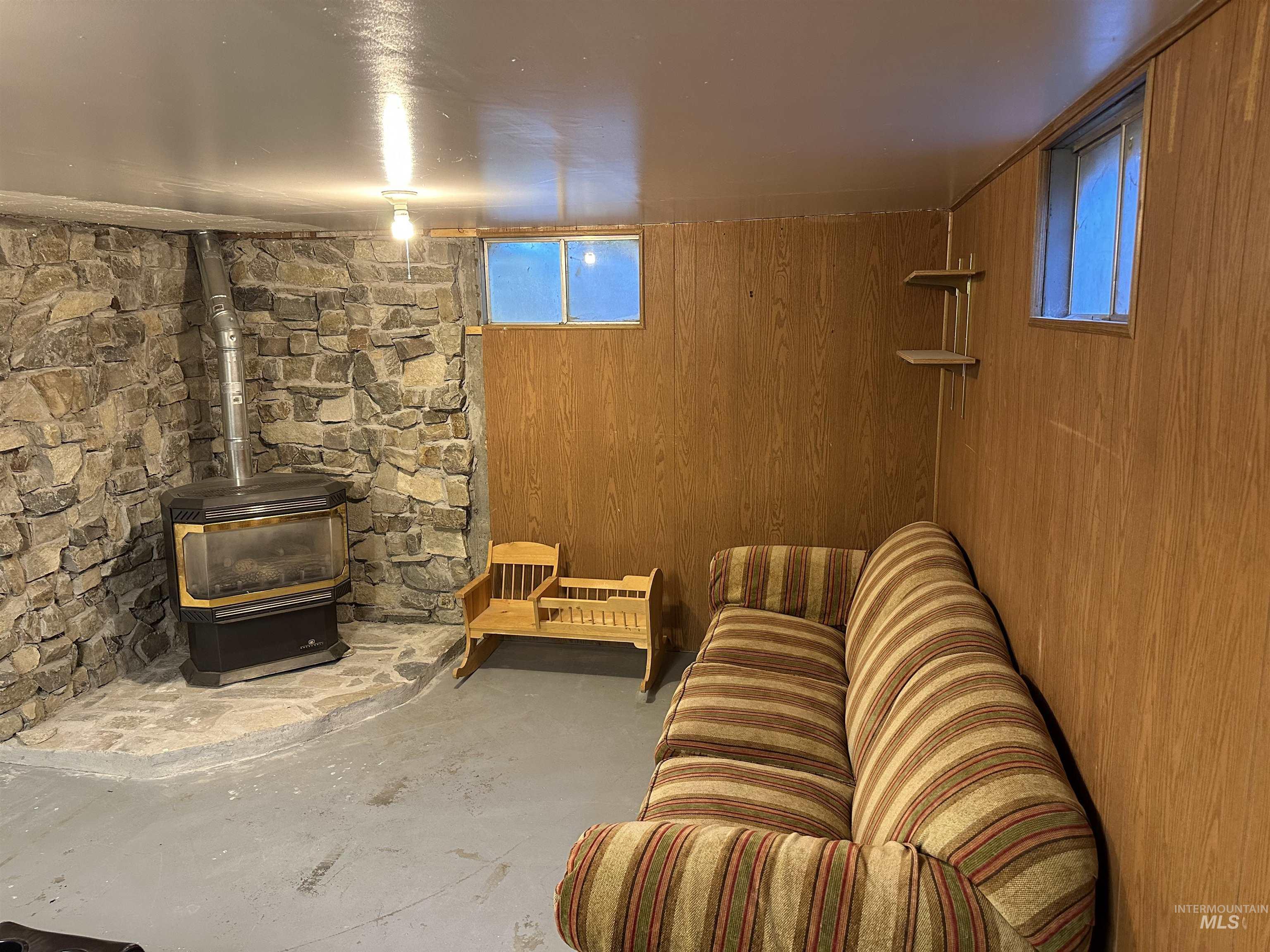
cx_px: 635
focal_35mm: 24
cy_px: 476
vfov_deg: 56.8
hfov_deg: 71.6
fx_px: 881
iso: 400
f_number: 1.78
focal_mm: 6.86
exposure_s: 1/60
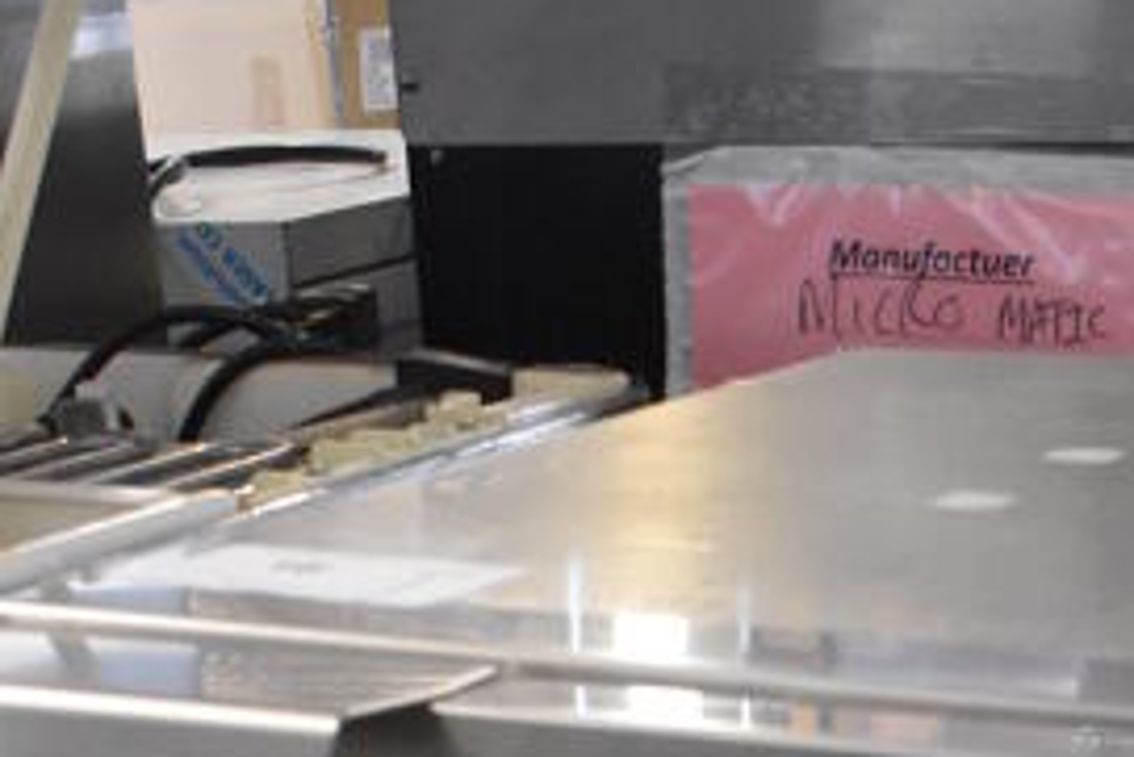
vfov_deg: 13.5
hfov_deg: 22.3
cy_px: 1357
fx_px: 2868
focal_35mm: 91
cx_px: 741
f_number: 3.5
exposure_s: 1/125
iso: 4000
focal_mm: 18
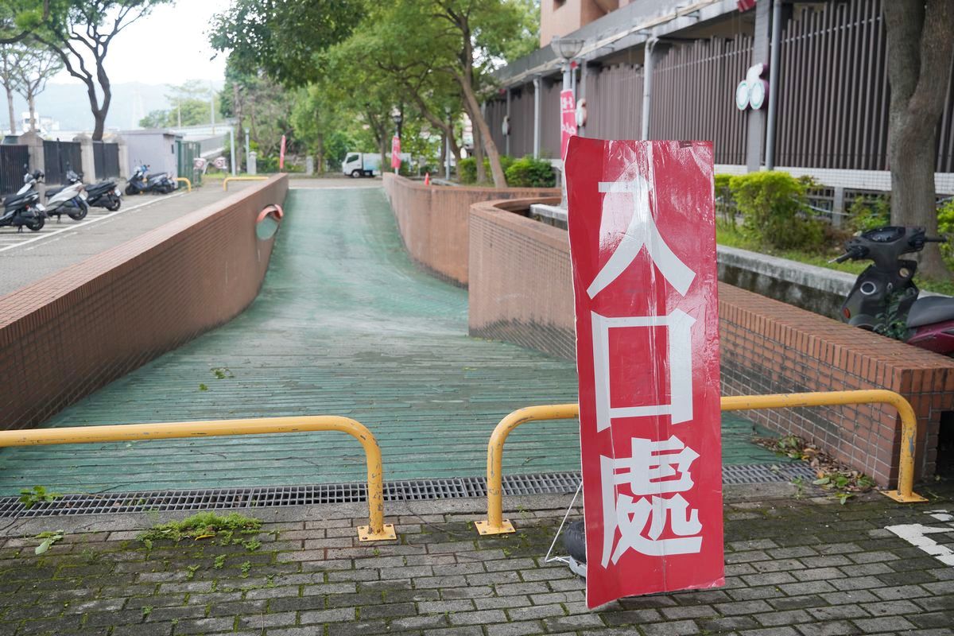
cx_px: 477
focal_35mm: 33
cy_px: 318
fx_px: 874
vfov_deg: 40.0
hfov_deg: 57.2
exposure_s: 1/160
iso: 500
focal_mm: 33
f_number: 4
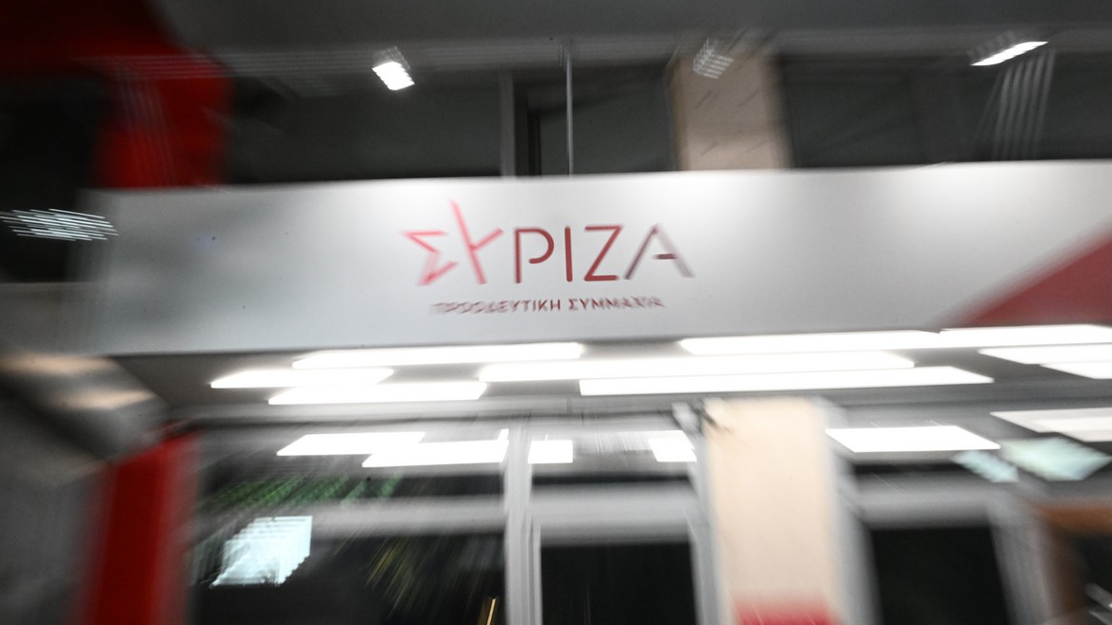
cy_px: 277
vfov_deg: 37.1
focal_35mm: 32
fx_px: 930
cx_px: 554
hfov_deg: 61.8
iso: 6400
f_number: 22
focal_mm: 29.5
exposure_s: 1/20
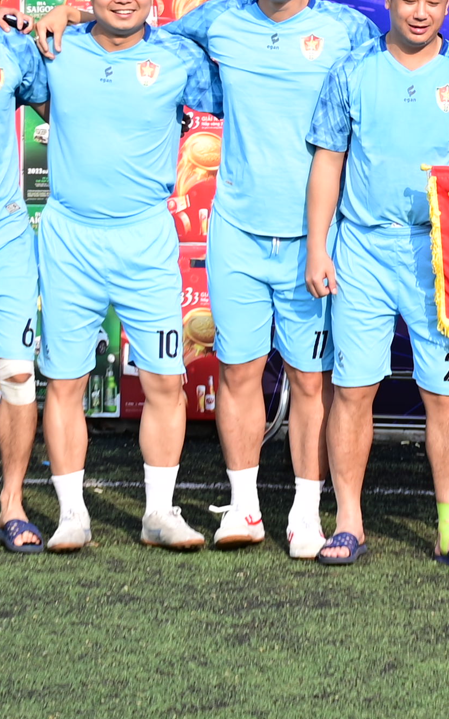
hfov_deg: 8.2
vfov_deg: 13.2
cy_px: 42
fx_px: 3076
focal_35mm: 157
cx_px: 660
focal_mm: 35
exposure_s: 1/200
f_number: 6.3
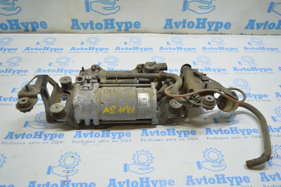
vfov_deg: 39.9
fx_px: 257
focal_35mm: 33
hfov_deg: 57.3
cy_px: 94
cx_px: 140
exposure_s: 1/60
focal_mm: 22
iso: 400
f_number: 3.8
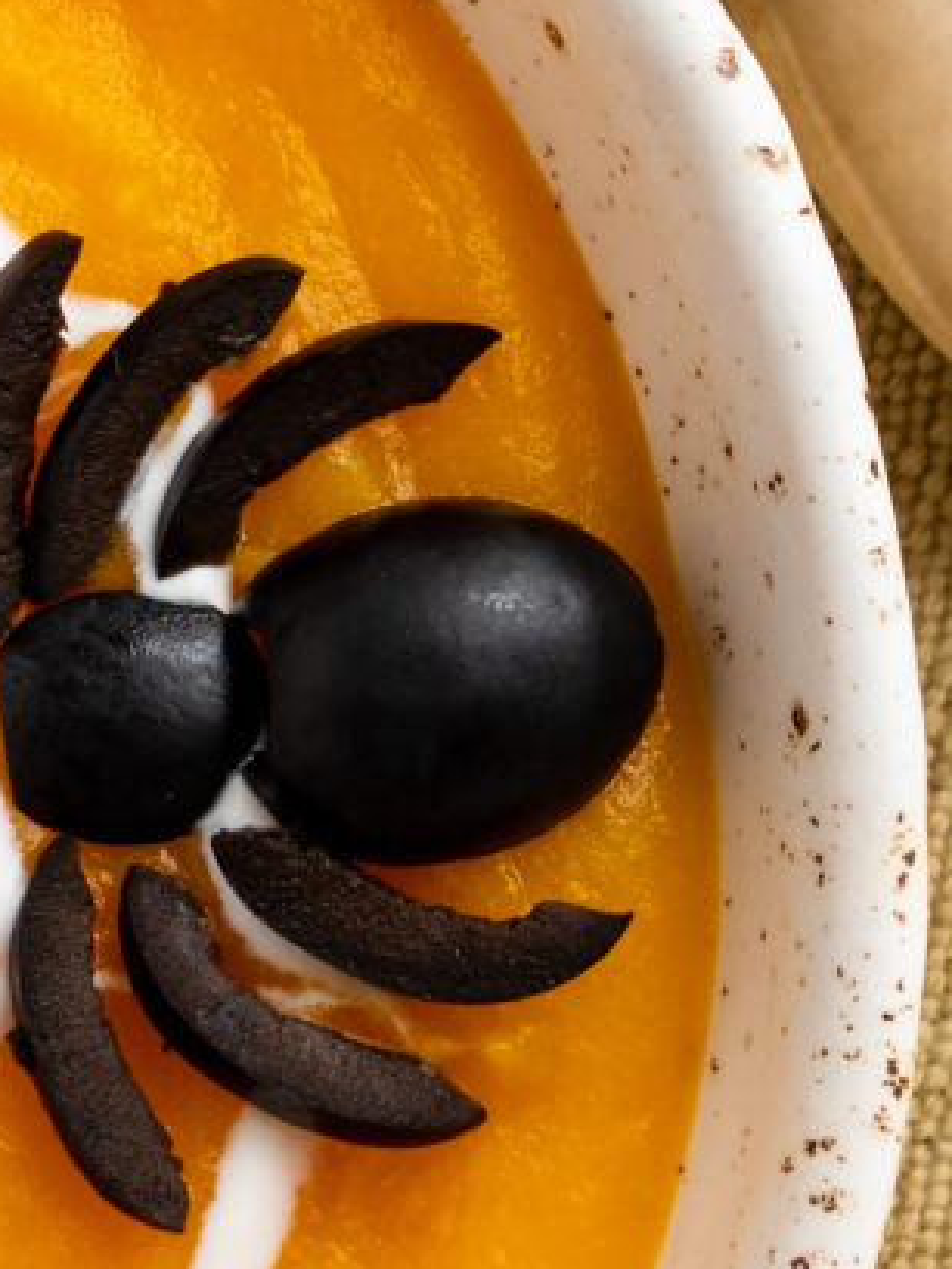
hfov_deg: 3.5
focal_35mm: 422
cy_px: 679
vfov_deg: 4.7
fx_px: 15466
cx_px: -909
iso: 100
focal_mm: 45
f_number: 5.6
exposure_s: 1/200
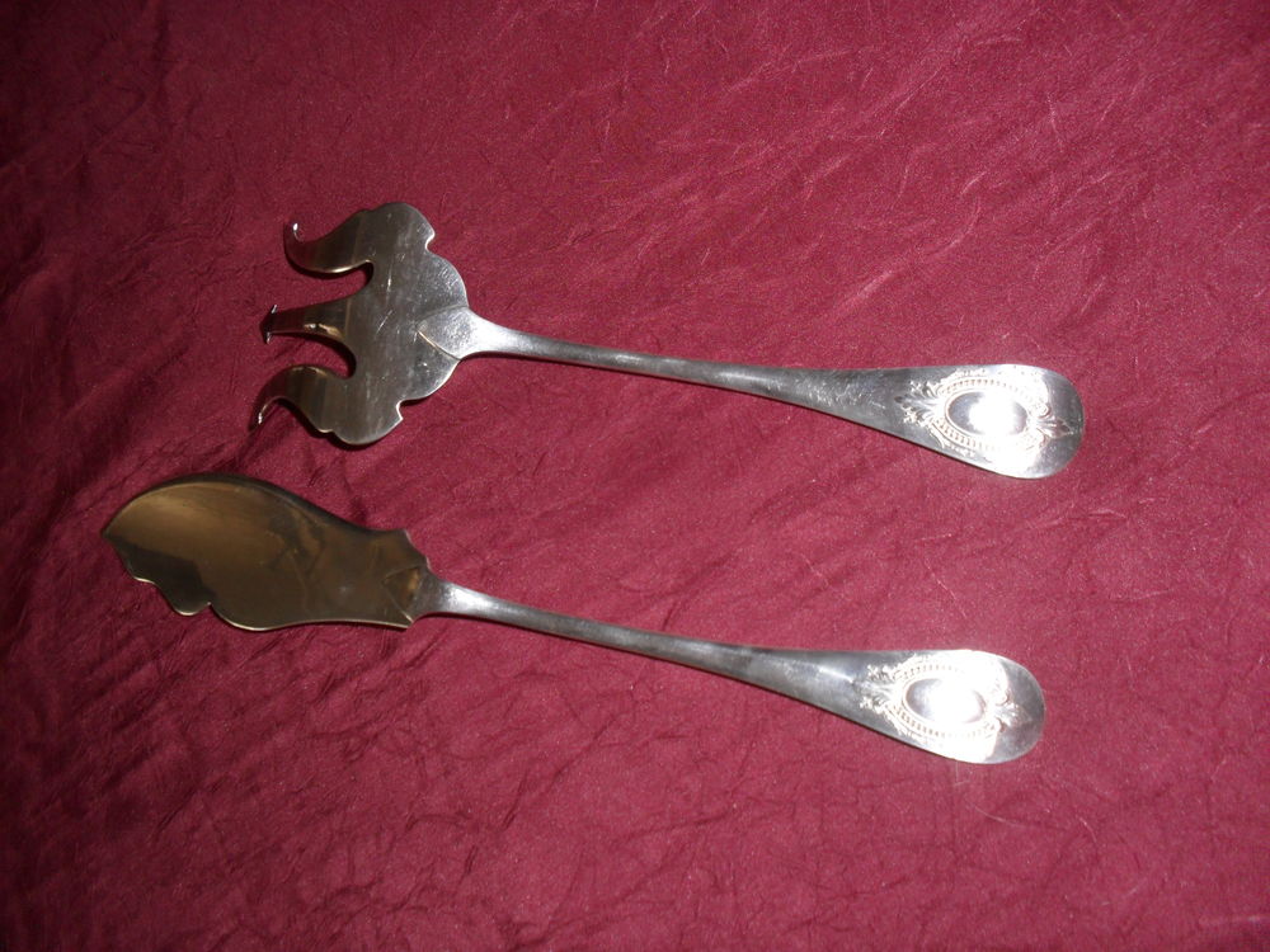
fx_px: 1284
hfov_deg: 52.6
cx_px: 635
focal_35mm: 35
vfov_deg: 40.7
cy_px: 476
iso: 200
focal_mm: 6.3
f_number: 3.2
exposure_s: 1/45
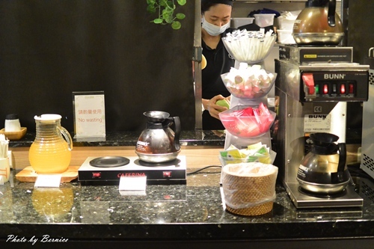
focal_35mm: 49
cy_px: 124
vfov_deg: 27.5
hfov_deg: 40.4
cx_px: 187
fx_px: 509
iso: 800
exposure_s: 1/80
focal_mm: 18.5
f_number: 1.8
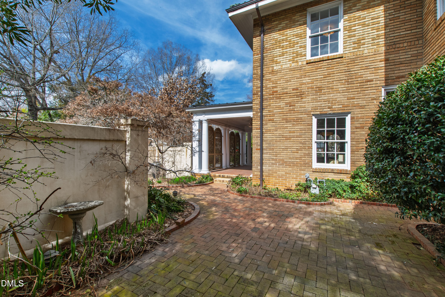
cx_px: 222
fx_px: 185
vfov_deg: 77.3
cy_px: 148
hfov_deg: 100.4
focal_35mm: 15
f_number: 8
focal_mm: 10
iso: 400
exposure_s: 1/400
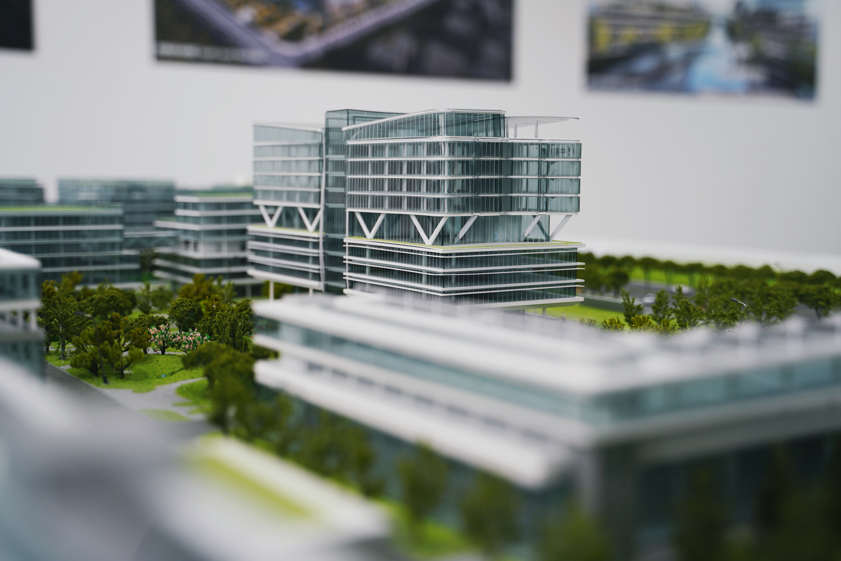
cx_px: 420
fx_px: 1098
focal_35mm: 47
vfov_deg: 28.6
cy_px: 280
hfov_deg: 41.9
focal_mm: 47
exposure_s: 1/100
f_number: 2.8
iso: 160
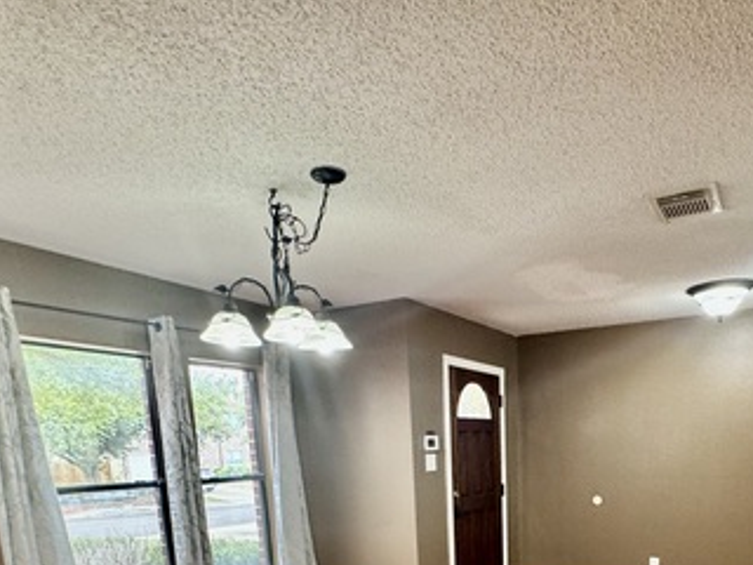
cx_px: 485
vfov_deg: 43.2
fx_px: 609
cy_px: 556
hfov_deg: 62.3
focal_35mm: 28
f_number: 2.2
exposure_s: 1/60
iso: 200
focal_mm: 2.22
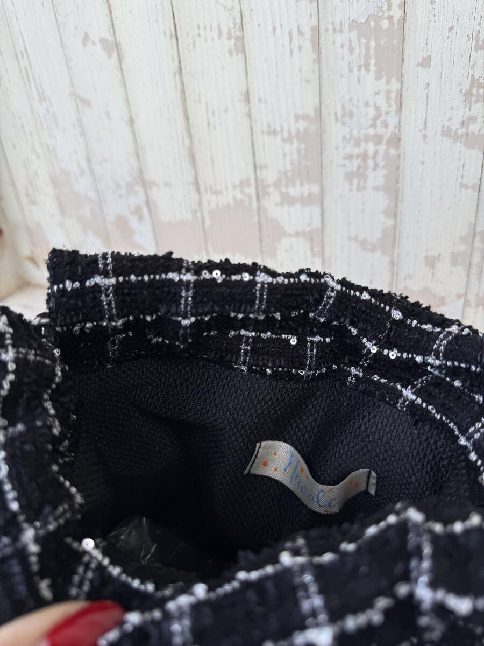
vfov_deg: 71.6
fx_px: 447
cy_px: 323
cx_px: 242
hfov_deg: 56.8
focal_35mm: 24
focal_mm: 6.76
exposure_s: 1/287
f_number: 1.78
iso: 64
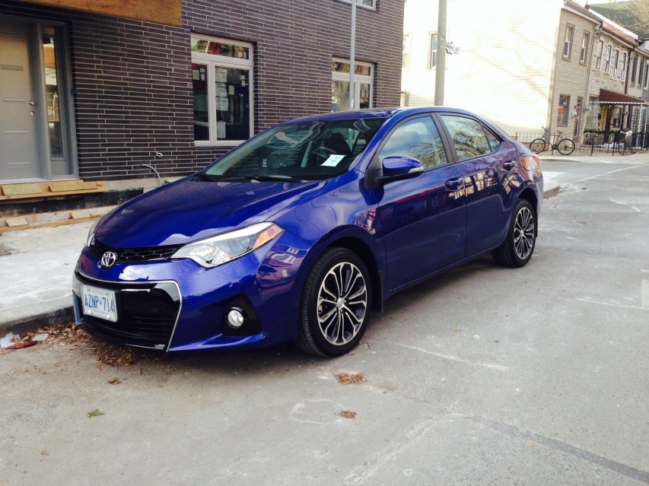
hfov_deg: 55.4
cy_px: 243
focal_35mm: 33
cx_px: 324
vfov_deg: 42.9
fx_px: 618
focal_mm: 4.12
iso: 50
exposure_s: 1/198
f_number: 2.4
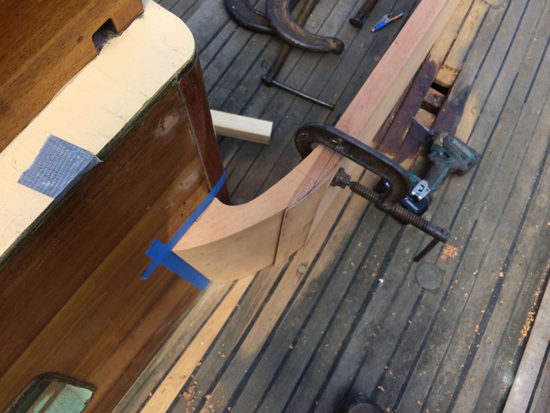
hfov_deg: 61.7
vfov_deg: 48.2
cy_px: 206
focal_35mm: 29
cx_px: 275
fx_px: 461
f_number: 2.2
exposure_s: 1/483
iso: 32
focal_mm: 4.15
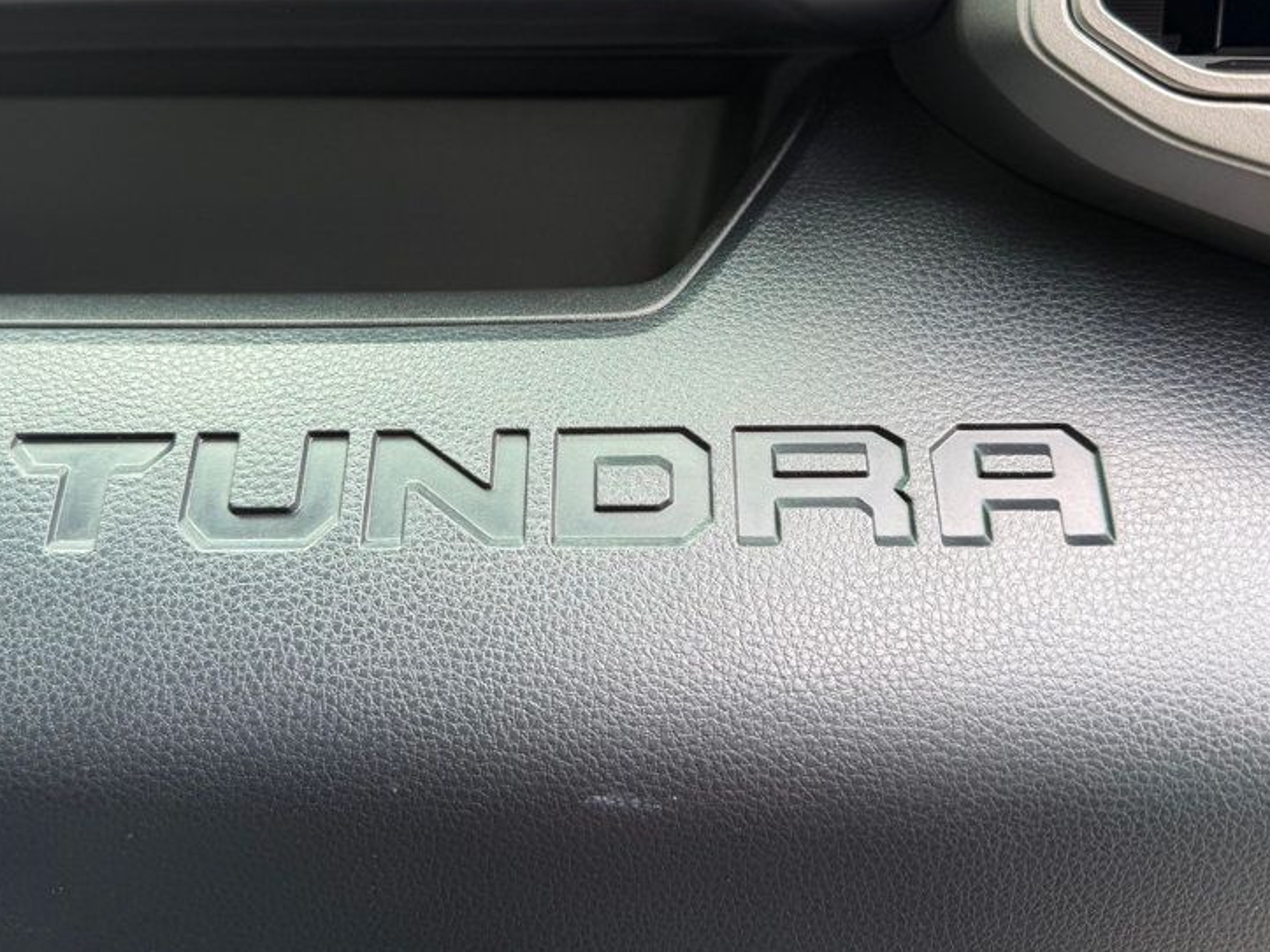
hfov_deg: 53.9
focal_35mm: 34
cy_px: 350
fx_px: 1247
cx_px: 578
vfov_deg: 41.4
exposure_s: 1/129
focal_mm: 6.76
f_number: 1.78
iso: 50
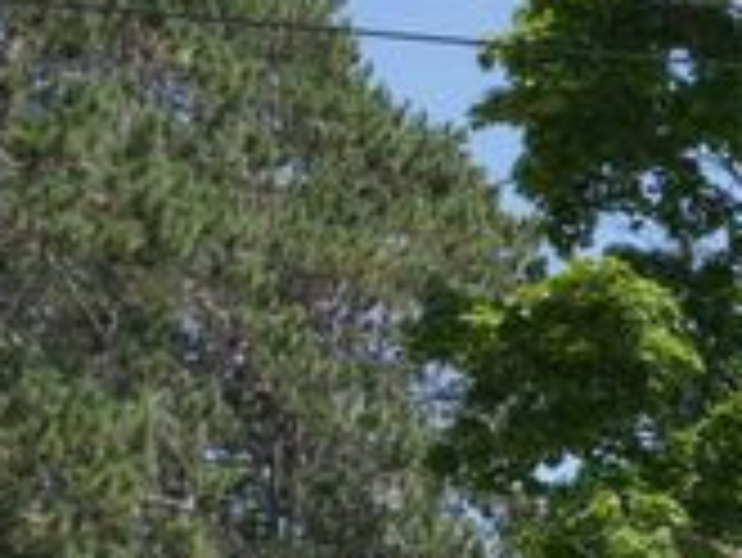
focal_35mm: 85
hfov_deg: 20.5
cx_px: 1025
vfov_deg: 16.8
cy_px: 641
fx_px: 1823
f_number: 11
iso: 200
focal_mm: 14
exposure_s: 1/160
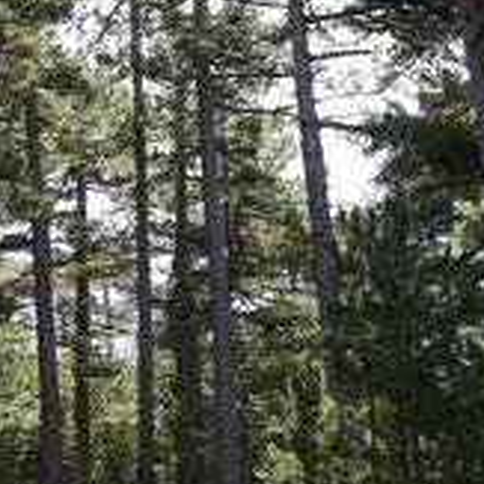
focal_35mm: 105
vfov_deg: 16.5
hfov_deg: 16.1
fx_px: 1661
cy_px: 377
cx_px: -50
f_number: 7.1
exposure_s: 1/250
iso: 400
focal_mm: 48
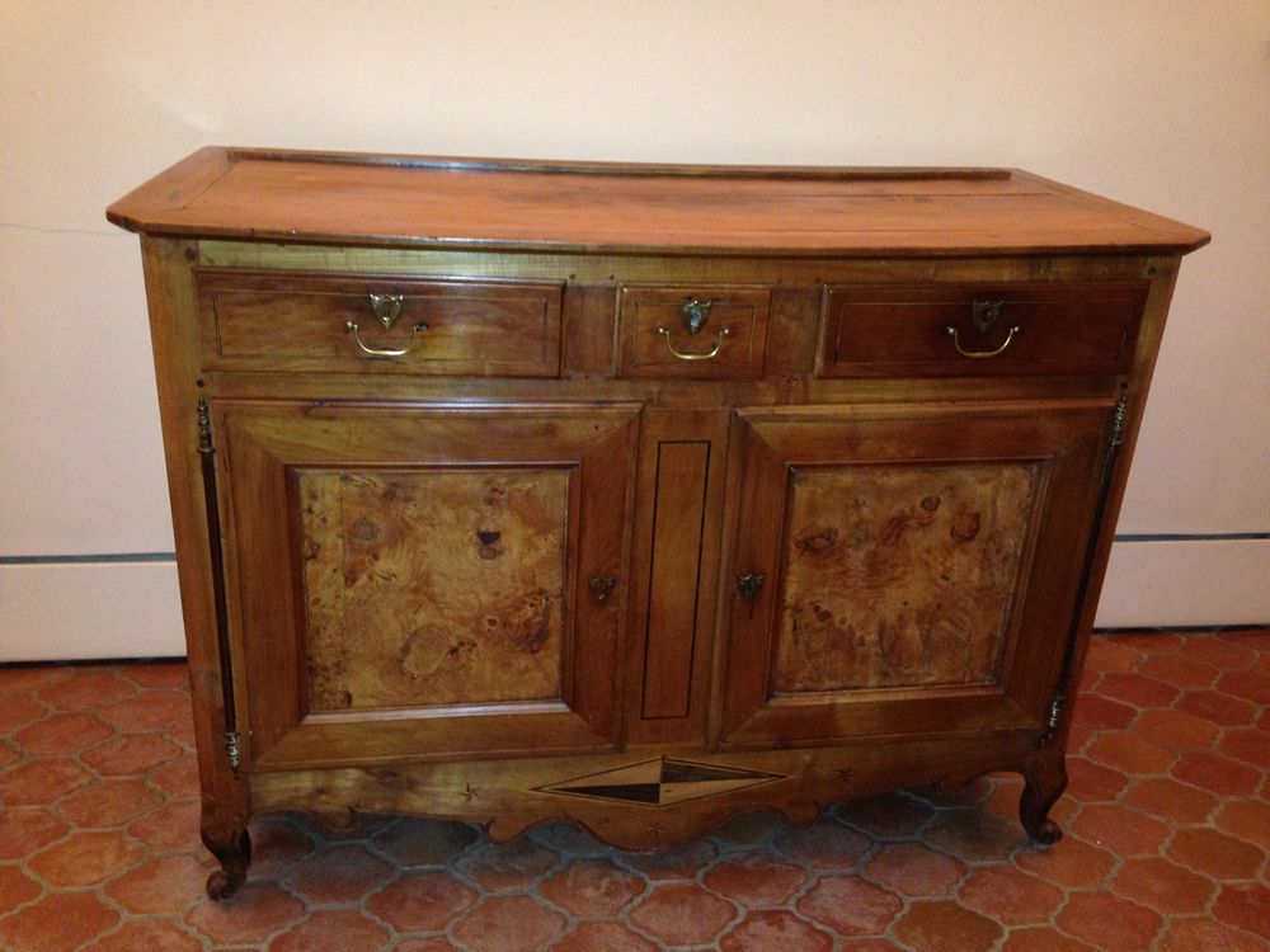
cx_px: 635
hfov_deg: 55.4
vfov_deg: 42.9
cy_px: 476
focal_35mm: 33
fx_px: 1211
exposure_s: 1/16
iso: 320
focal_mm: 4.12
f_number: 2.4
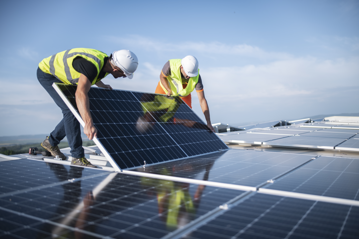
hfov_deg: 54.4
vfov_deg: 37.9
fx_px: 349
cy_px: 120
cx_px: 180
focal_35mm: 35
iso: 64
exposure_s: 1/3200
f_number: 1.4
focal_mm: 35
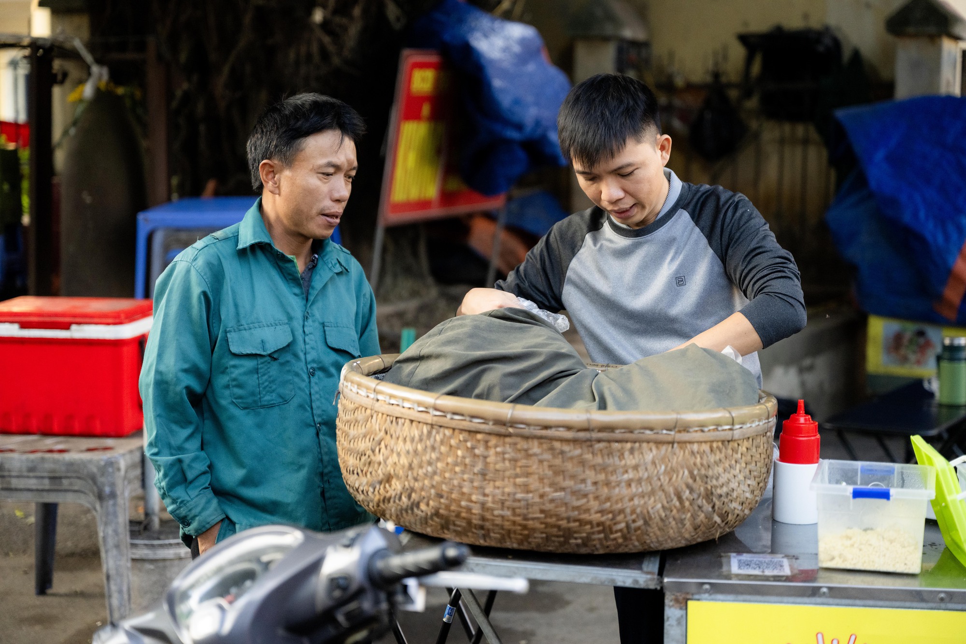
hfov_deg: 28.8
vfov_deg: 19.5
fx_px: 1878
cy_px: 322
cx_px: 483
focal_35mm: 70
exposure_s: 1/1250
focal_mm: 70
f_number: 2.8
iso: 1600
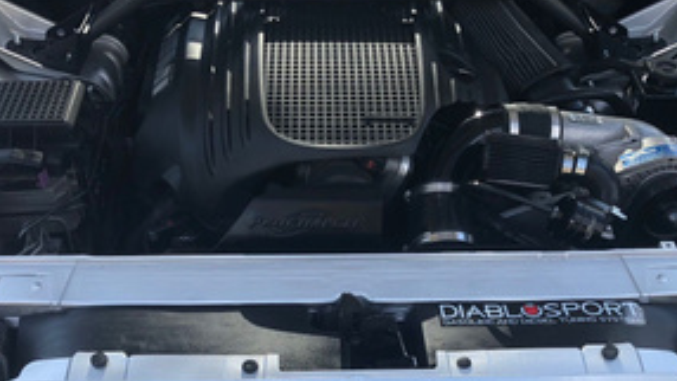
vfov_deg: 24.6
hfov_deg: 42.9
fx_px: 862
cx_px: 334
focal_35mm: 48
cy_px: 290
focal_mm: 4
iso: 20
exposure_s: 1/571
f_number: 1.8
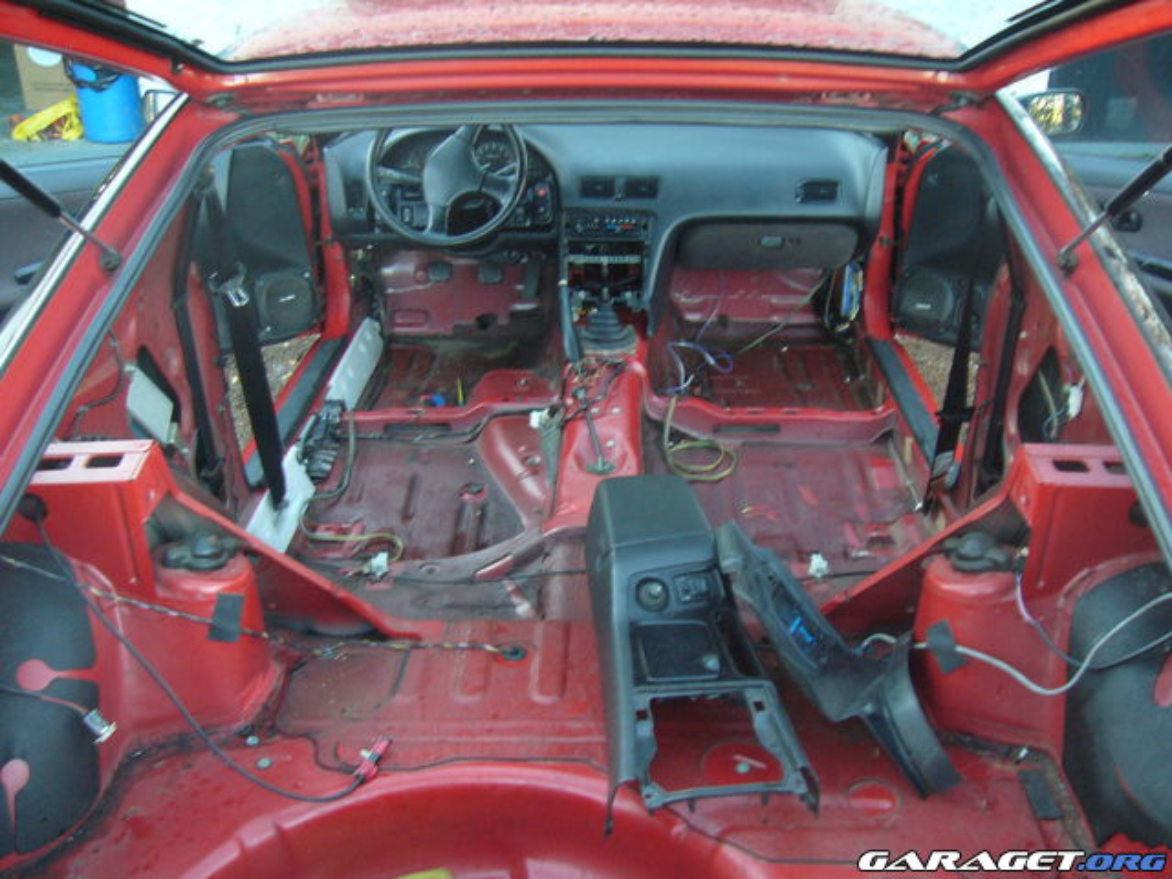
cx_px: 586
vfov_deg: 40.7
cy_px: 440
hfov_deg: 52.6
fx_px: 1185
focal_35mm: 35
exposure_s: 1/8
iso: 200
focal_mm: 5.8
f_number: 2.8
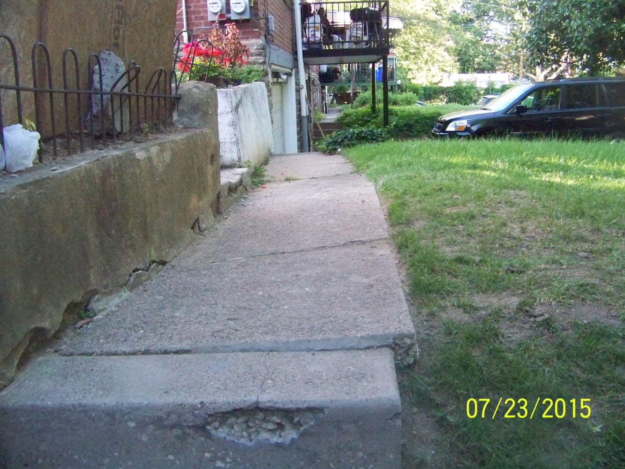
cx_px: 312
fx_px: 650
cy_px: 234
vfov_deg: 39.7
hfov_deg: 51.4
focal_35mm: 36
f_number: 2.8
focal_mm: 5.85
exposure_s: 1/500
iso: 800
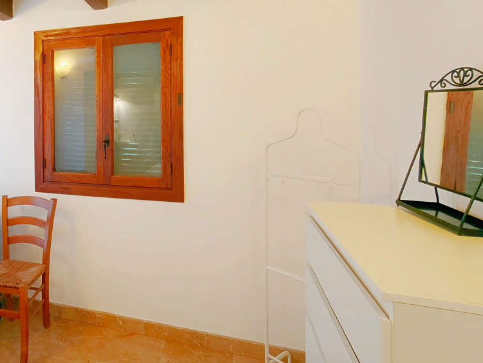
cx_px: 106
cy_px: 118
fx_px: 335
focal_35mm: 24
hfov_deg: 66.0
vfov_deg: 55.5
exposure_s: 1/100
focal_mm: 2.31
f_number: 2
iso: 2500
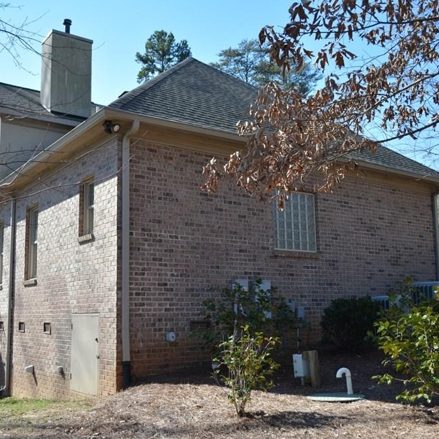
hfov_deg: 41.8
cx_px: 200
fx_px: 574
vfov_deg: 41.9
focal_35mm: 40
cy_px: 226
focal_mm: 20
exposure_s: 1/4000
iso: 800
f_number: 3.8
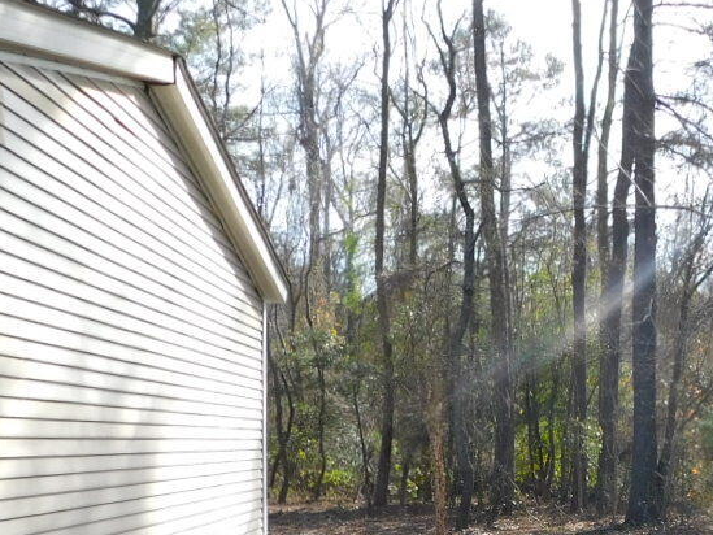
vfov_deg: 21.1
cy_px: 556
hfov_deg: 28.4
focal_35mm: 67
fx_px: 1380
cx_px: 557
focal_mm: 4
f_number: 3
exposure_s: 1/320
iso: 125
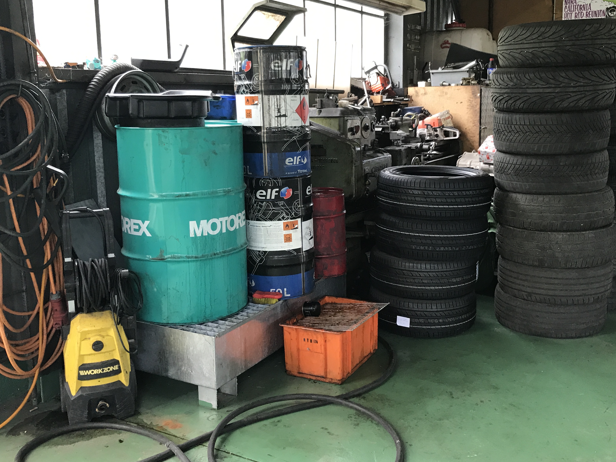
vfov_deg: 39.6
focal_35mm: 36
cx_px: 318
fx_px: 641
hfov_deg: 51.3
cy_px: 213
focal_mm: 3.99
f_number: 1.8
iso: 32
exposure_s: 1/33
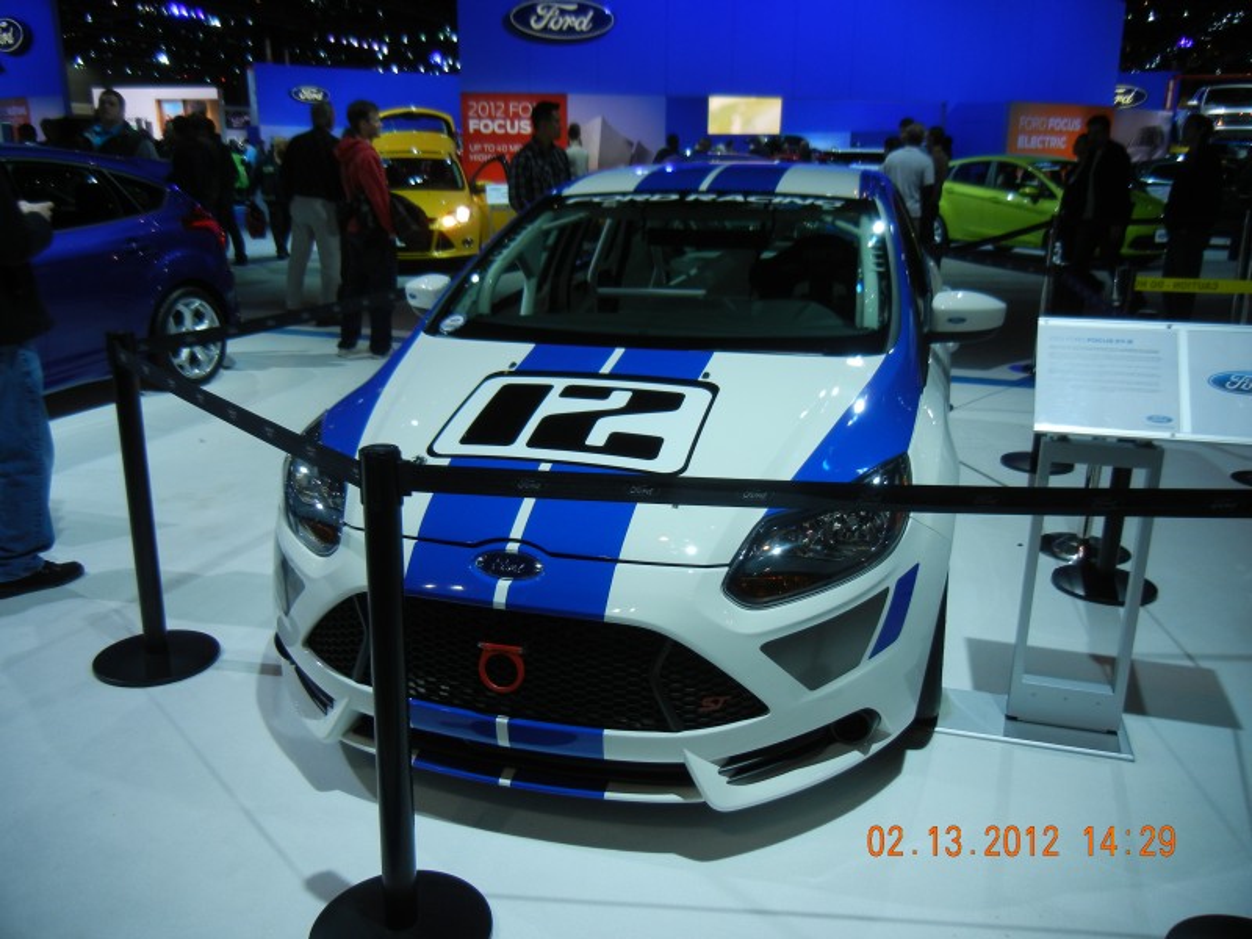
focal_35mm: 30
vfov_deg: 46.8
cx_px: 626
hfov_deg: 60.0
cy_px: 470
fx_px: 1085
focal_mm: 5.4
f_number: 3.5
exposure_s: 1/120
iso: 160
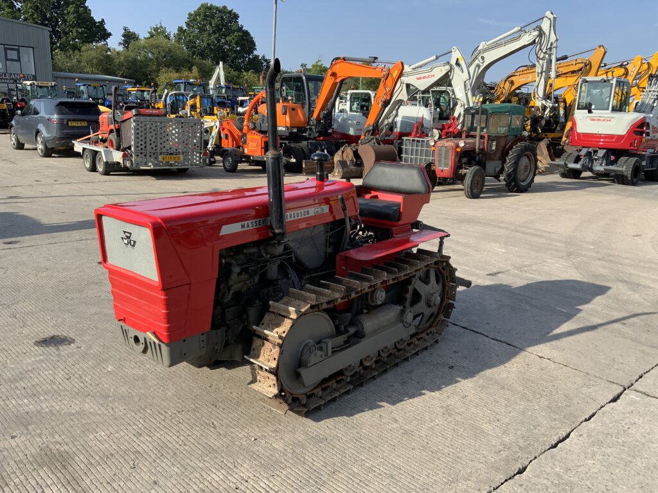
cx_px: 329
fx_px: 551
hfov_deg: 61.7
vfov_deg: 48.2
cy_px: 246
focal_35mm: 29
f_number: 1.8
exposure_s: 1/1144
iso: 16
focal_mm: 3
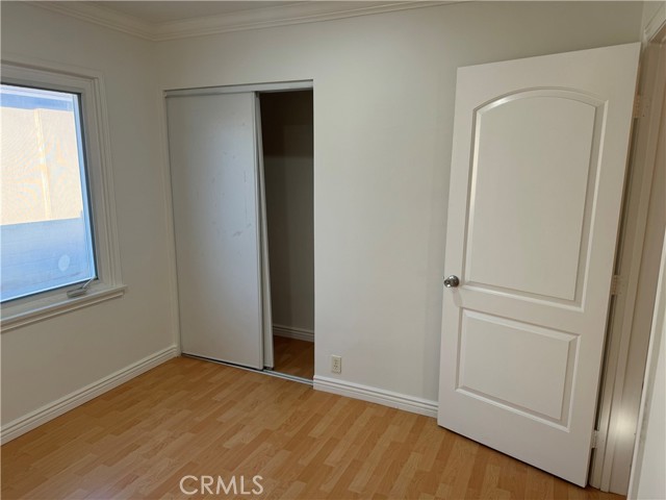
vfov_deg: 56.8
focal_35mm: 24
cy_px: 250
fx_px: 462
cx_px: 333
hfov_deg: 71.6
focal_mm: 6.76
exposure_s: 1/170
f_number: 1.78
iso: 80
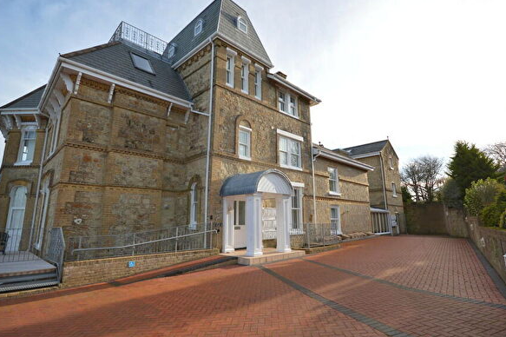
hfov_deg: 90.0
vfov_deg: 67.3
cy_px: 166
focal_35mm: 18
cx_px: 253
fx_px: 253
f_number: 6.3
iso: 100
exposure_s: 1/200
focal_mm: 10
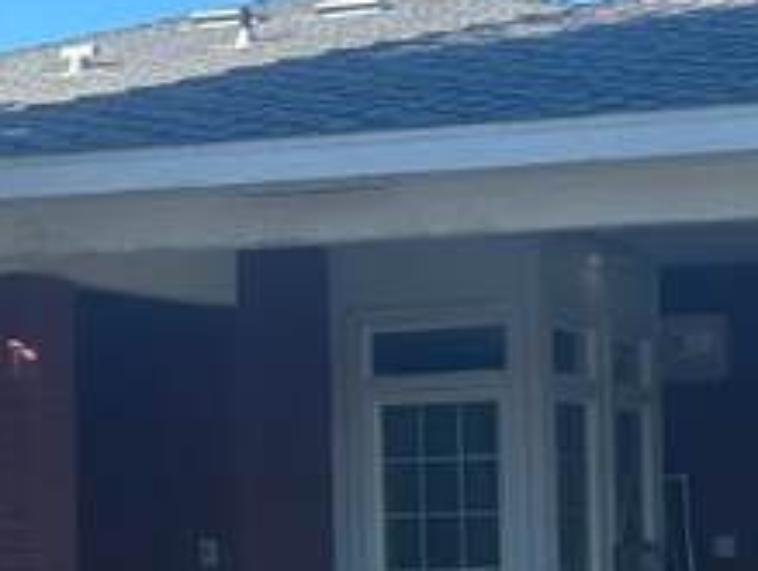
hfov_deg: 14.1
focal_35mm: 140
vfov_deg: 10.6
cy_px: 419
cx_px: 374
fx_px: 3071
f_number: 1.78
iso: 80
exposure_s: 1/1639
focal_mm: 6.86
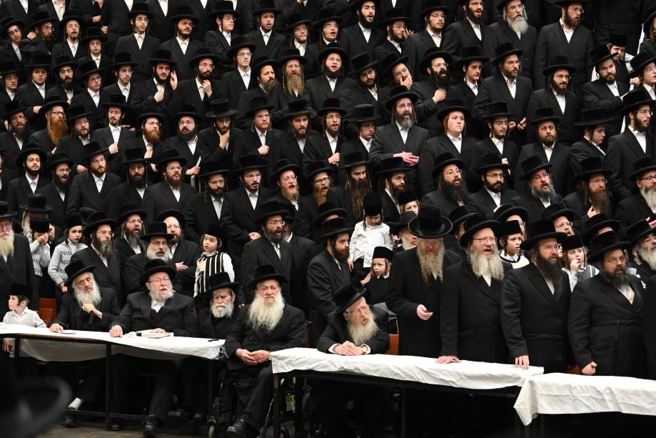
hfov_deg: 26.0
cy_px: 222
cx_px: 320
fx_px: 1421
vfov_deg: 17.5
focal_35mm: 78
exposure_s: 1/125
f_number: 2.8
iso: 800
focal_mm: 70
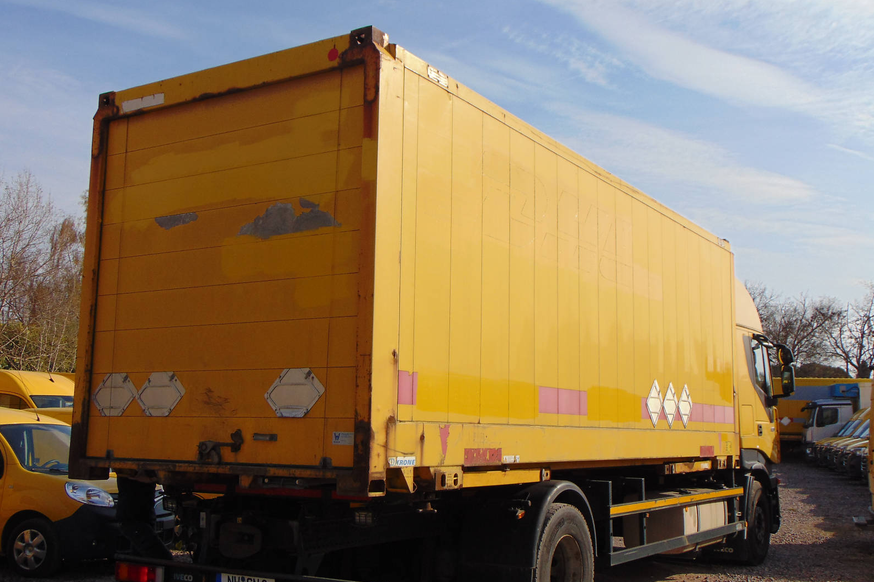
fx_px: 995
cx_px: 441
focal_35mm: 41
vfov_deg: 32.6
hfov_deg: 47.4
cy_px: 293
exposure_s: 1/320
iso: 80
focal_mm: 6.9
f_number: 8.5
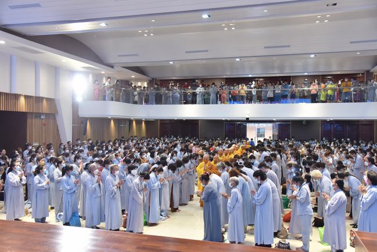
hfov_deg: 58.7
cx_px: 188
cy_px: 126
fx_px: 335
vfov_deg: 41.2
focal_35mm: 32
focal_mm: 32
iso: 1600
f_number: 5
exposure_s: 1/100
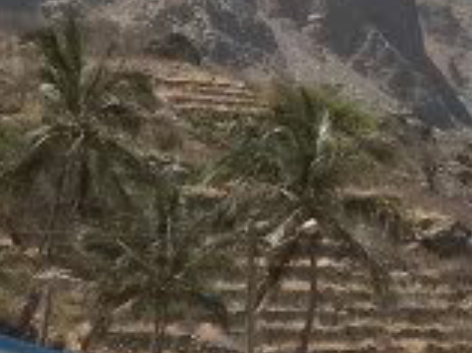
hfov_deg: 13.2
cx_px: 520
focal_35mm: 147
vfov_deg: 9.9
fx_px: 2001
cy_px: 425
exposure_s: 1/800
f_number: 3.2
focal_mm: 6
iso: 50
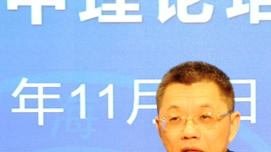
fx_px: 1488
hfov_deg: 10.4
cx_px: 193
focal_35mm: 207
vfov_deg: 5.8
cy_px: 155
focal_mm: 65
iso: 800
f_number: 5
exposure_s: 1/50
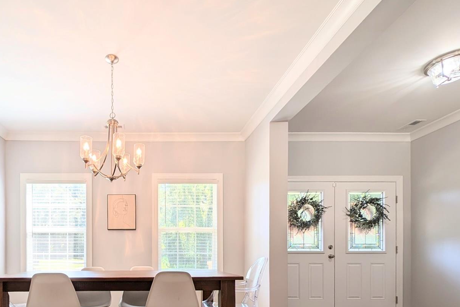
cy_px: 253
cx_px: 152
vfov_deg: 54.6
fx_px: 268
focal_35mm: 21
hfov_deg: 78.5
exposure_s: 1/143
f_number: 1.95
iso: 41
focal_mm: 2.23
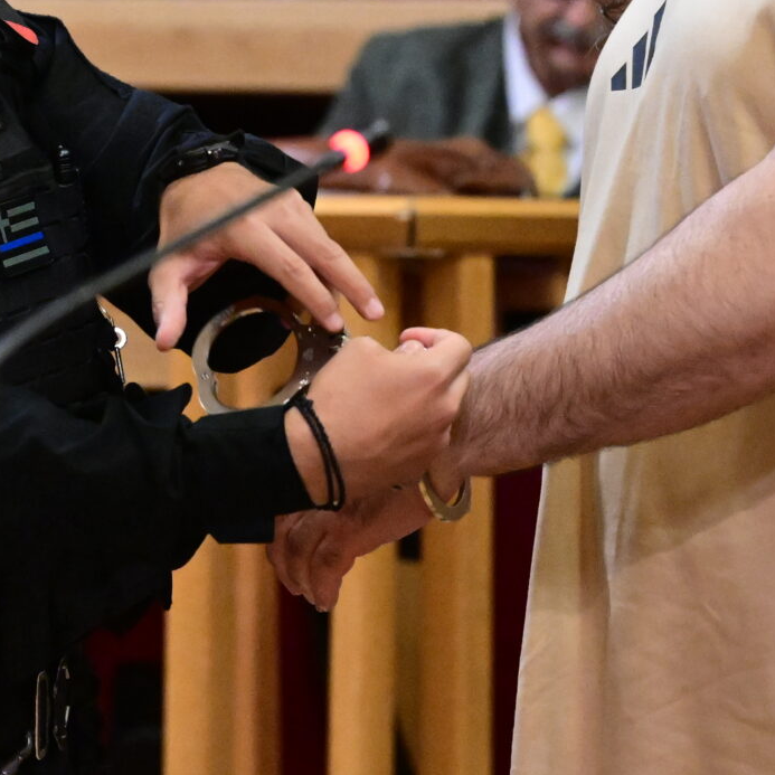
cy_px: 60
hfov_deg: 5.4
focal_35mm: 325
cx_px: 424
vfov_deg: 5.4
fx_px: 8232
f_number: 3.5
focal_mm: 92
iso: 8000
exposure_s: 1/200
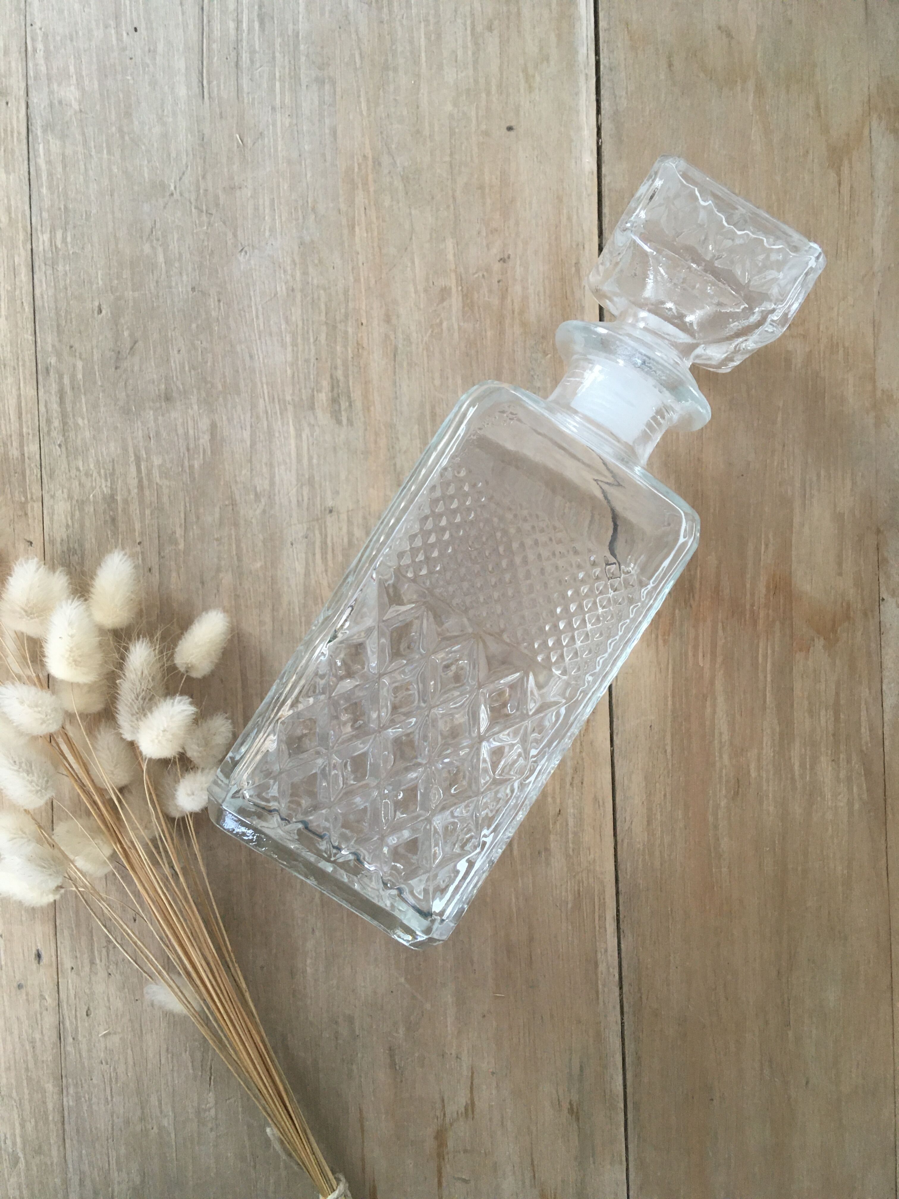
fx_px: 1004
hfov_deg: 48.2
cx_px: 450
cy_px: 600
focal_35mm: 29
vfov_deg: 61.7
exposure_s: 1/33
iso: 125
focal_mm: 4.15
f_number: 2.2
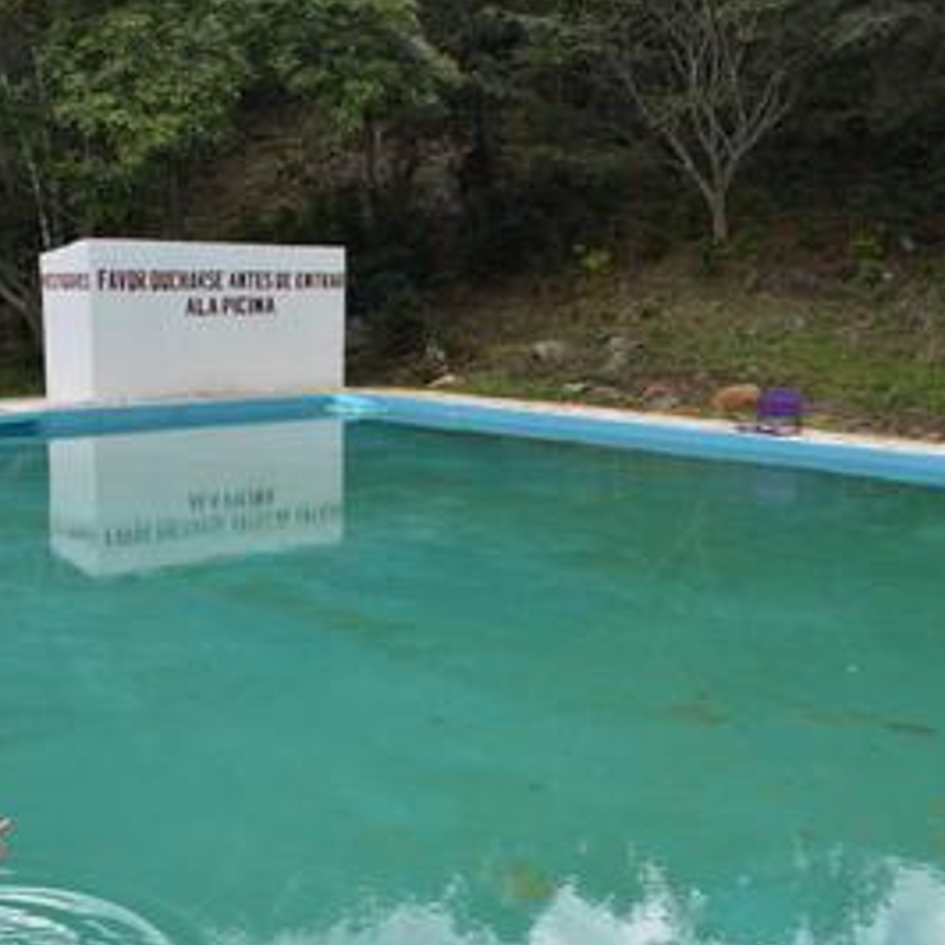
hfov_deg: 38.8
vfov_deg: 39.0
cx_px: 338
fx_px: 1328
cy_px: 579
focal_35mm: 43
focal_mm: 18
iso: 100
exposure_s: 1/125
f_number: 8
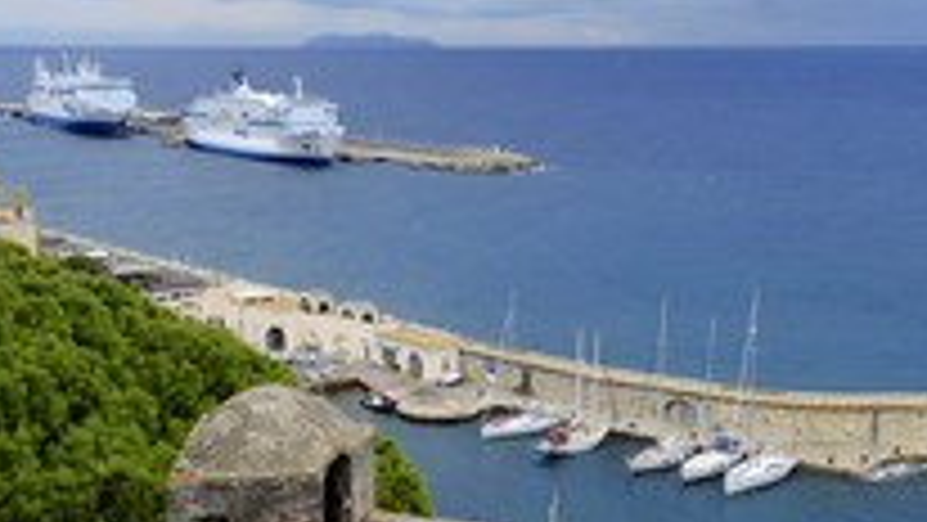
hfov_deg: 33.8
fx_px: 1524
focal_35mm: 62
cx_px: 450
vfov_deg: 19.2
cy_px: 446
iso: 200
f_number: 13
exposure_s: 1/160
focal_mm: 29
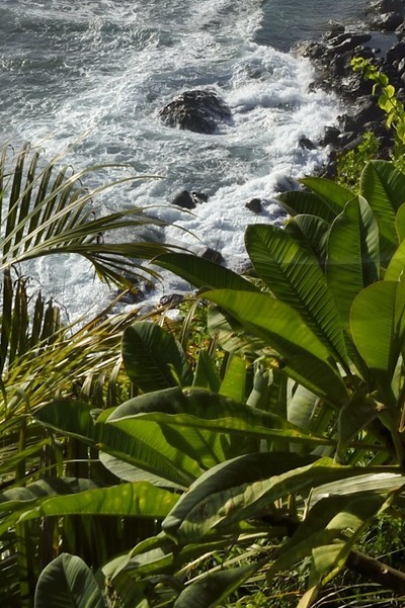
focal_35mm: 96
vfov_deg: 19.8
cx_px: 323
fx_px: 1622
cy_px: -154
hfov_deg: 14.2
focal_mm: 24
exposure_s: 1/250
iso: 200
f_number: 18
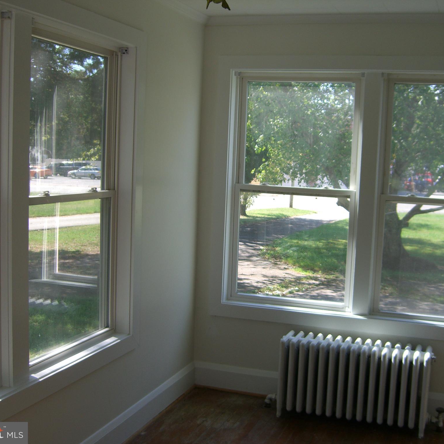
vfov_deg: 37.6
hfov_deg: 37.5
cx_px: 253
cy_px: 223
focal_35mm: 45
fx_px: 653
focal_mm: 7.9
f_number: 2.8
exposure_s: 1/160
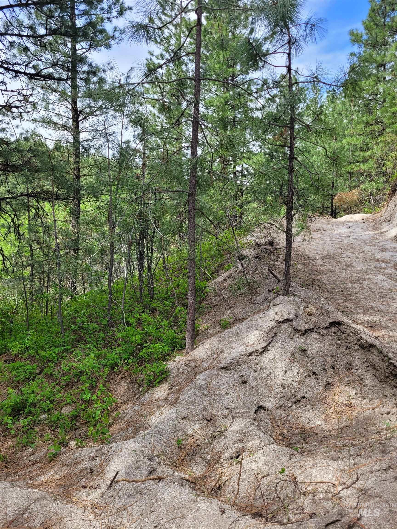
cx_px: 198
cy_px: 264
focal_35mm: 26
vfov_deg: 67.3
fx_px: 398
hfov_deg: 53.1
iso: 40
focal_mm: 5.4
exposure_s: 1/834
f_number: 1.8
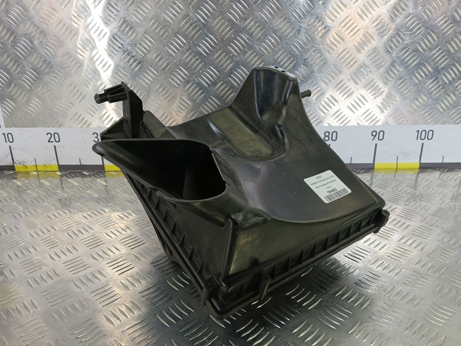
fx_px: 320
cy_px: 175
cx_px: 240
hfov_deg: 71.6
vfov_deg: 56.8
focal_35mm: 24
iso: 81
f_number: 1.6
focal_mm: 4.11
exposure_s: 1/50
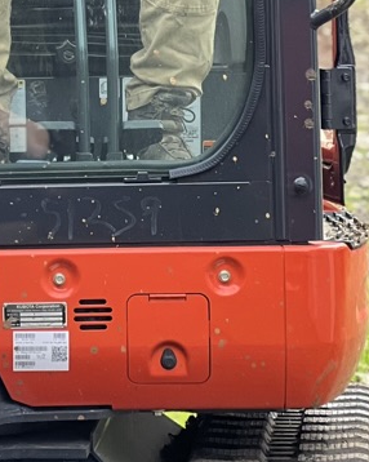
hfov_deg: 7.1
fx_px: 2938
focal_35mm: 215
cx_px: -55
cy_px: -115
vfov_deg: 8.9
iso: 64
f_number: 2.8
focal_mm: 9
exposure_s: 1/121
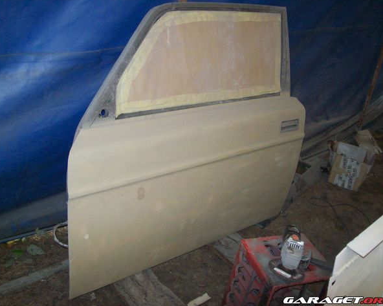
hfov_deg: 48.0
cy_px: 151
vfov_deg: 39.1
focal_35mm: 38
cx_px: 187
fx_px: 431
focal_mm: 6
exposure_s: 1/64
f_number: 2.7
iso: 200
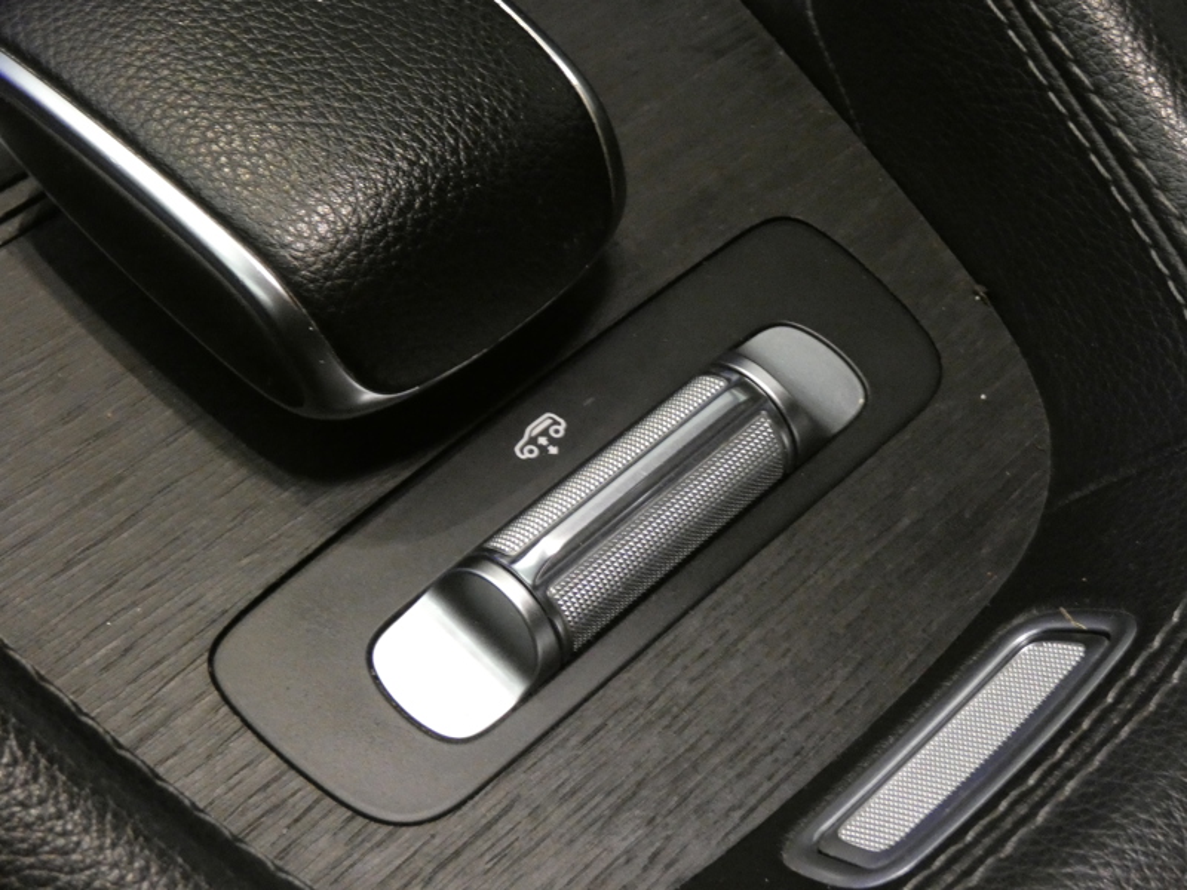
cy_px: 445
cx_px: 594
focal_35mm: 63
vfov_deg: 23.3
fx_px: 2160
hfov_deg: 30.7
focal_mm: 11.3
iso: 1600
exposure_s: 1/10
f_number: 4.2
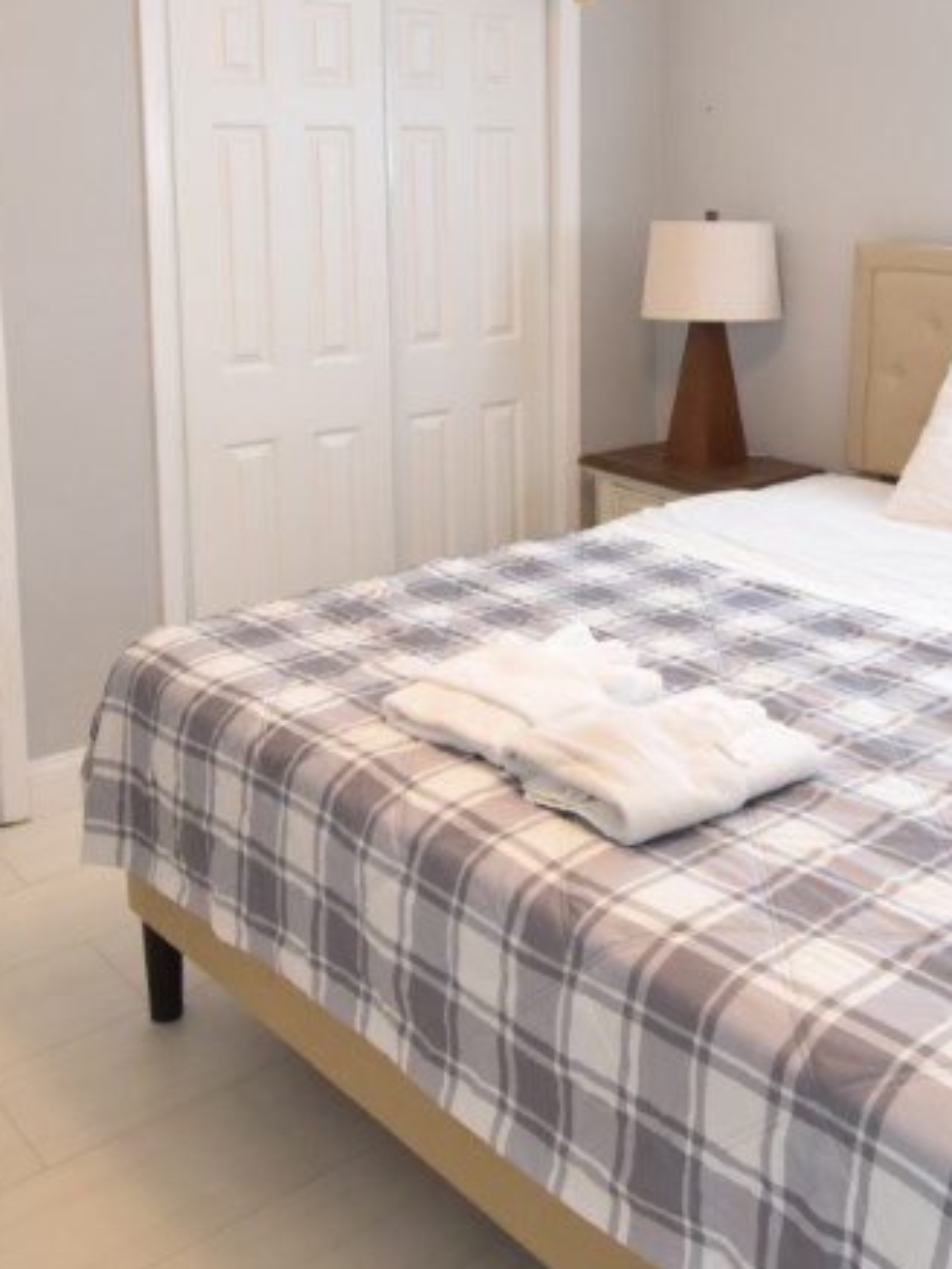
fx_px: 1393
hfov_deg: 37.1
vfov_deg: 47.5
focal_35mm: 38
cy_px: 346
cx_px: 676
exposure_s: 1/20
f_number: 3.5
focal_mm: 10
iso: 800
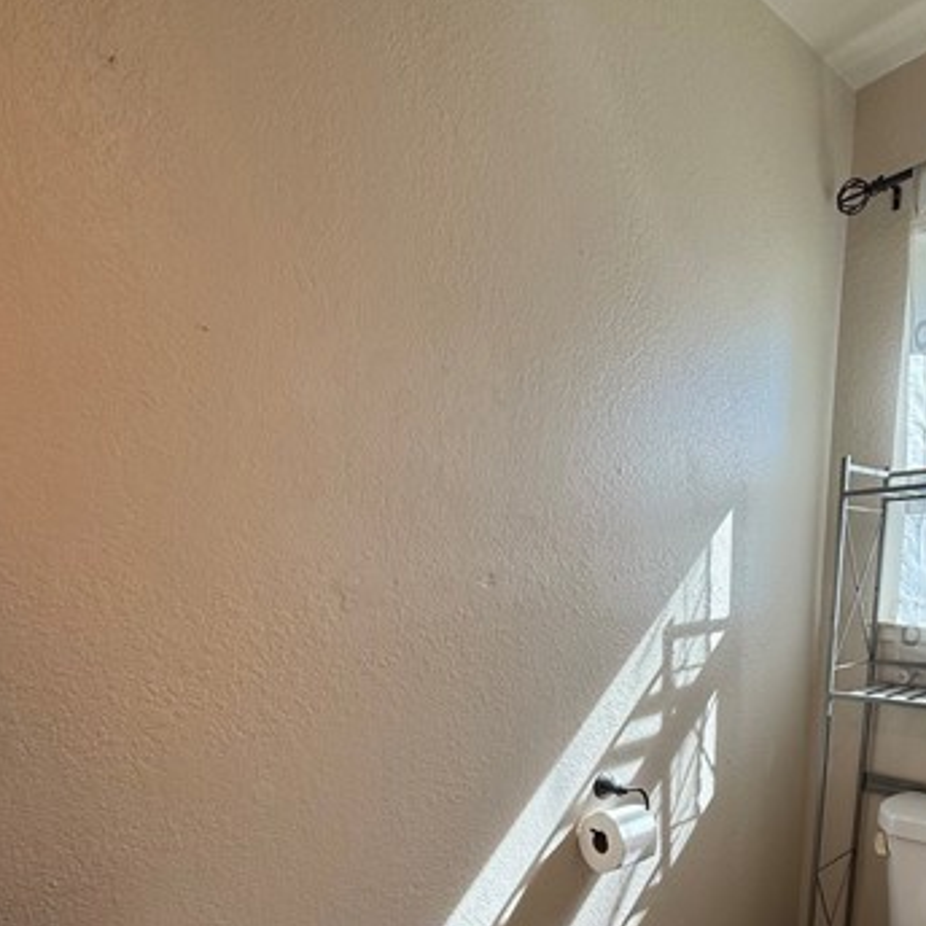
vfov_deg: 62.7
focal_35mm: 23
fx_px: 696
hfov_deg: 66.9
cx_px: 533
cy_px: 713
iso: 50
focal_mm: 2.22
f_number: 2.2
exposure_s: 1/139
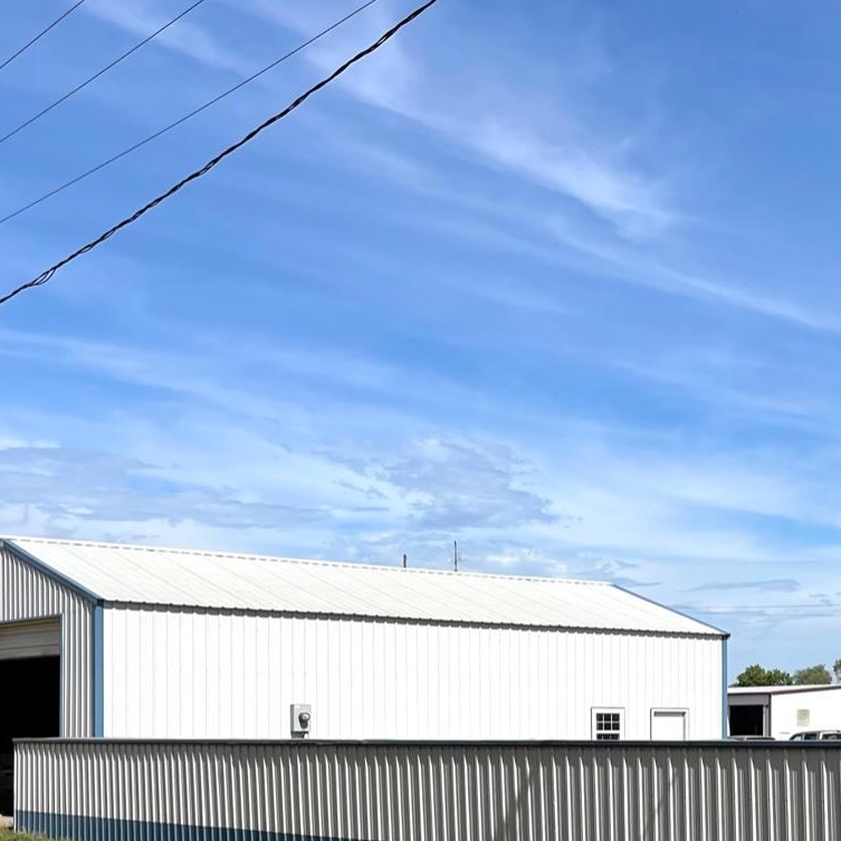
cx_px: 895
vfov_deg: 29.3
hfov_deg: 27.8
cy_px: 677
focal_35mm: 57
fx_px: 1567
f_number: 1.6
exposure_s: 1/6579
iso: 32
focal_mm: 5.1
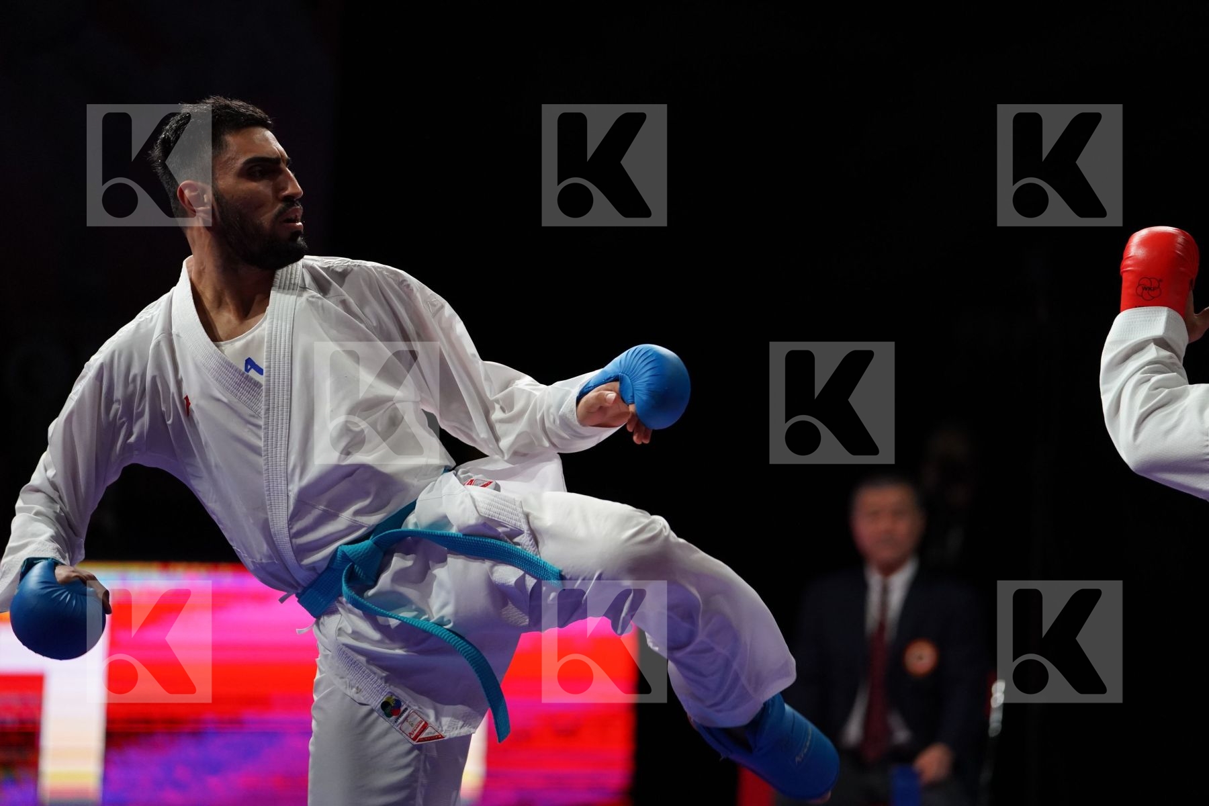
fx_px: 5742
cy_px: 403
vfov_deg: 8.0
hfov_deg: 12.0
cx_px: 604
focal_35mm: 171
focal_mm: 171
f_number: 2.8
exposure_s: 1/1000
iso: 2500
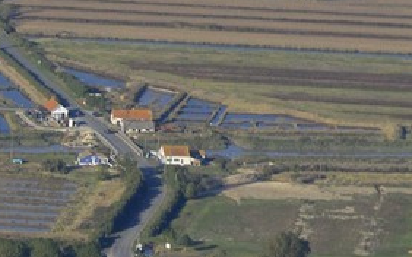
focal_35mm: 485
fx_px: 5444
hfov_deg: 4.2
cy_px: 596
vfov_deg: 2.7
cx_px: -674
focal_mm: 56
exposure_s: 1/640
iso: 100
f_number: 5
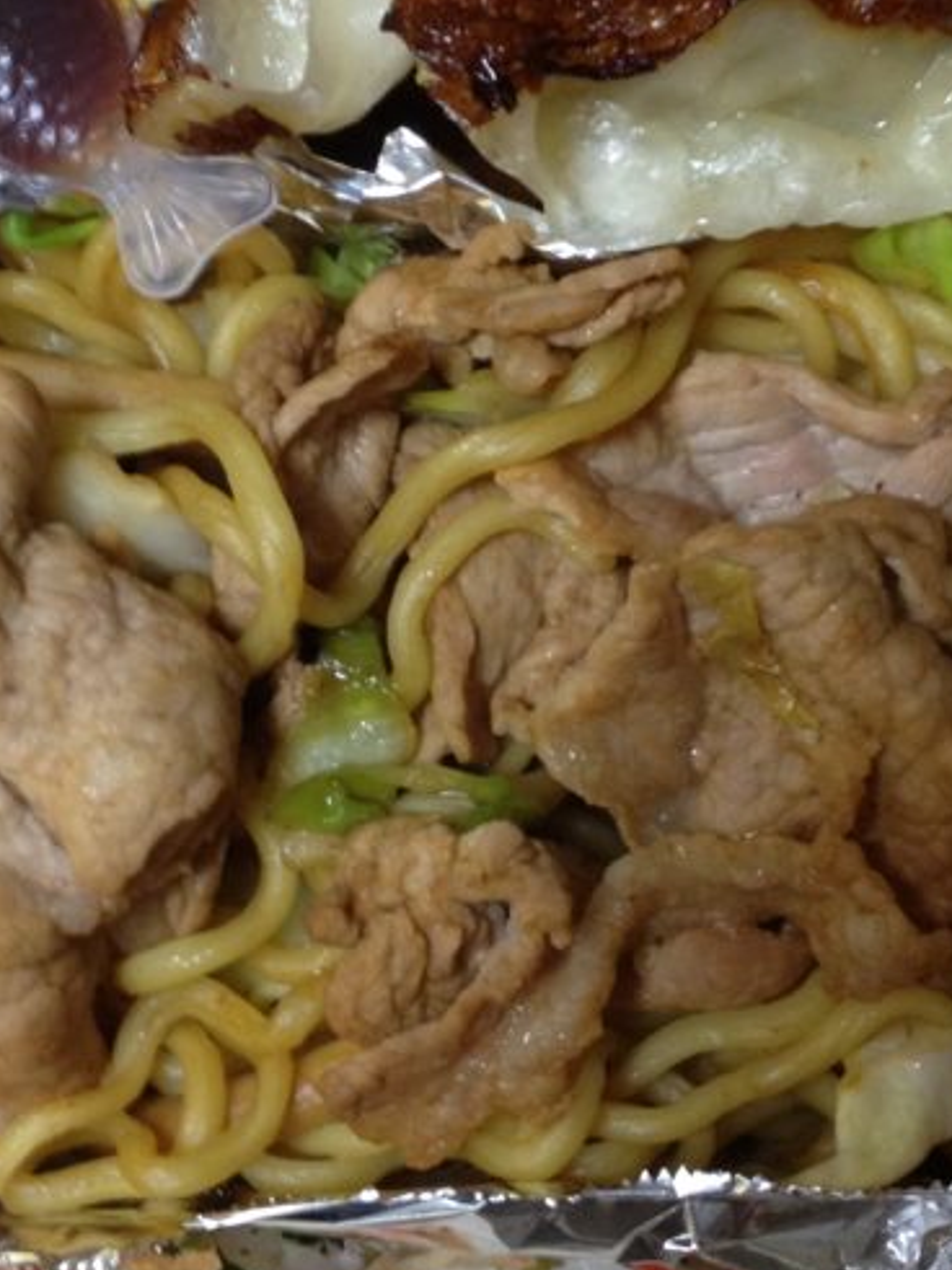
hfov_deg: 20.2
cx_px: 489
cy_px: 556
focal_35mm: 73
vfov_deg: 26.7
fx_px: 2678
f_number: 2.4
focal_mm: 4.28
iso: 160
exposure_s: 1/20
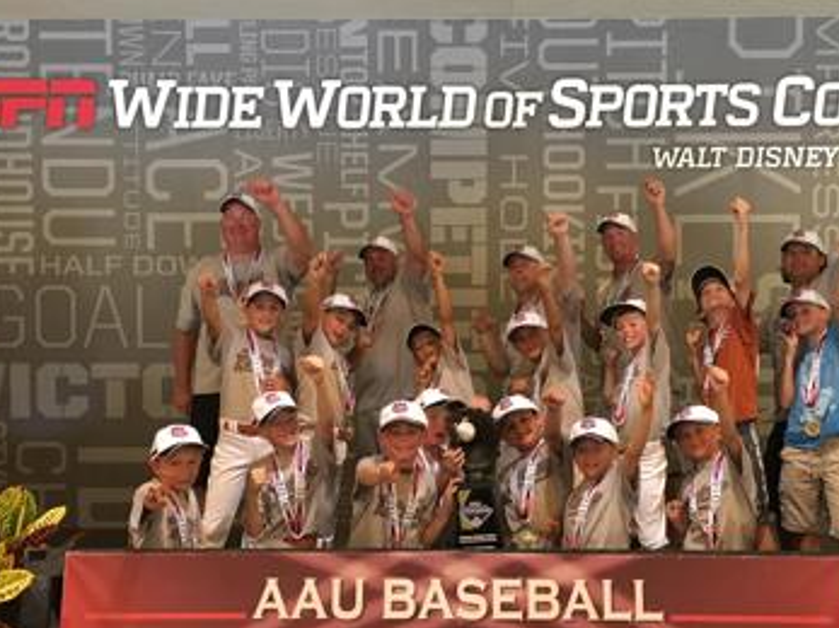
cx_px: 479
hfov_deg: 41.2
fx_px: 1115
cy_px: 362
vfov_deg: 31.4
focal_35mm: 46
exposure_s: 1/15
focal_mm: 4.15
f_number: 2.2
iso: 200
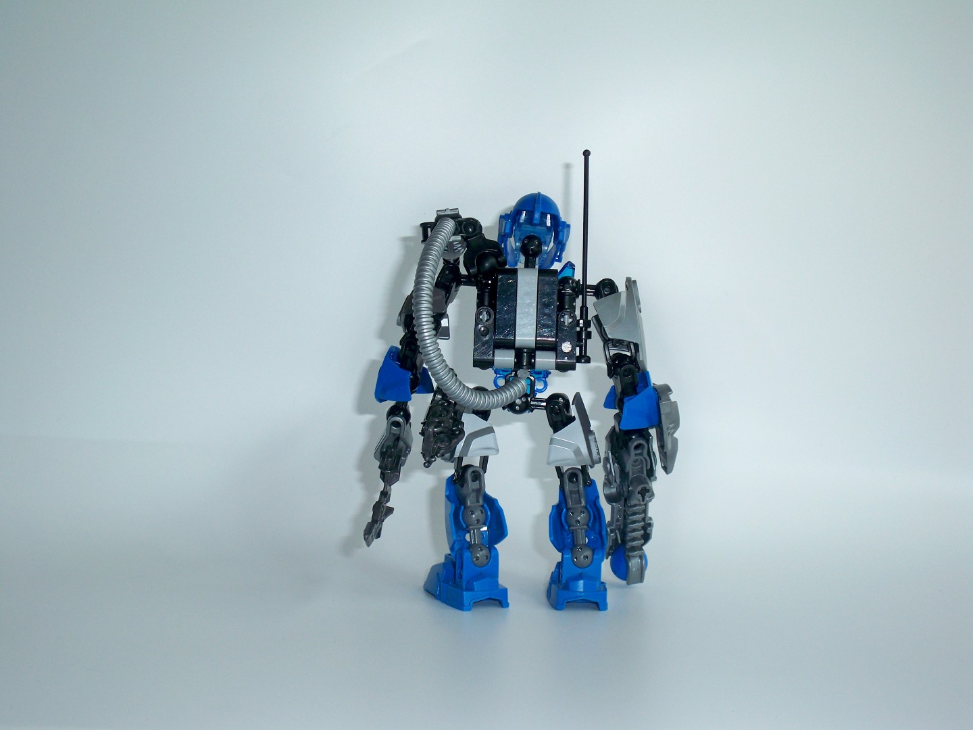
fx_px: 1237
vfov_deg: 32.9
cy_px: 365
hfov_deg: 42.9
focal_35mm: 44
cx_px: 486
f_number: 3.5
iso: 80
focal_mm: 7.8
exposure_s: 1/400
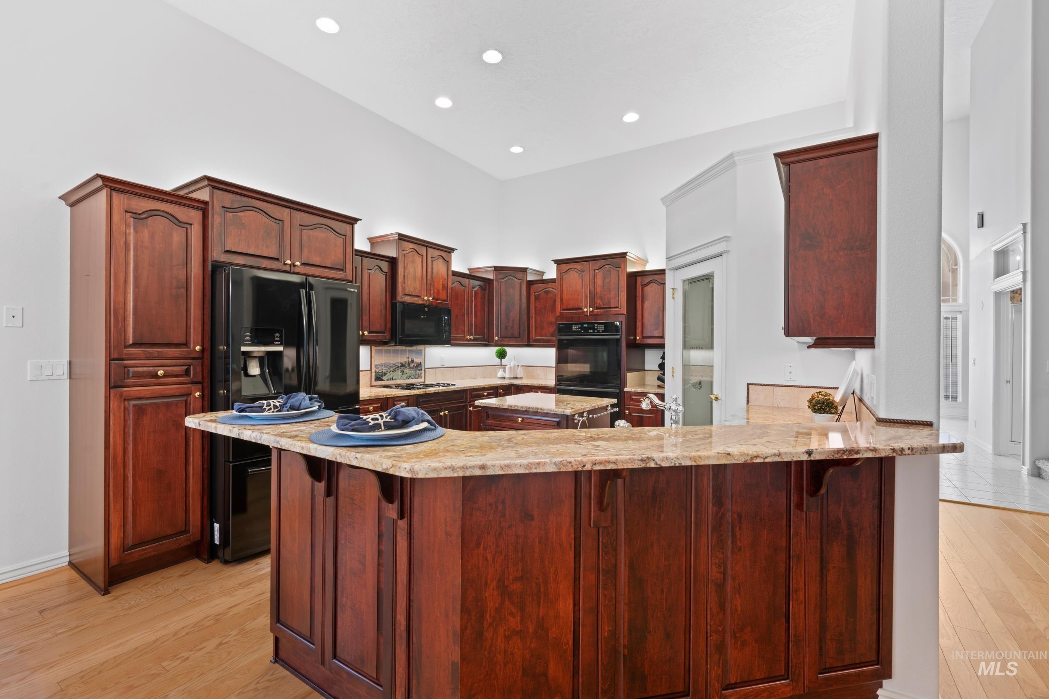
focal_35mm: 16
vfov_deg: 75.5
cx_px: 524
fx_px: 452
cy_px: 350
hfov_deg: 98.5
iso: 100
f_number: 9
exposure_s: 2.5
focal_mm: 15.5
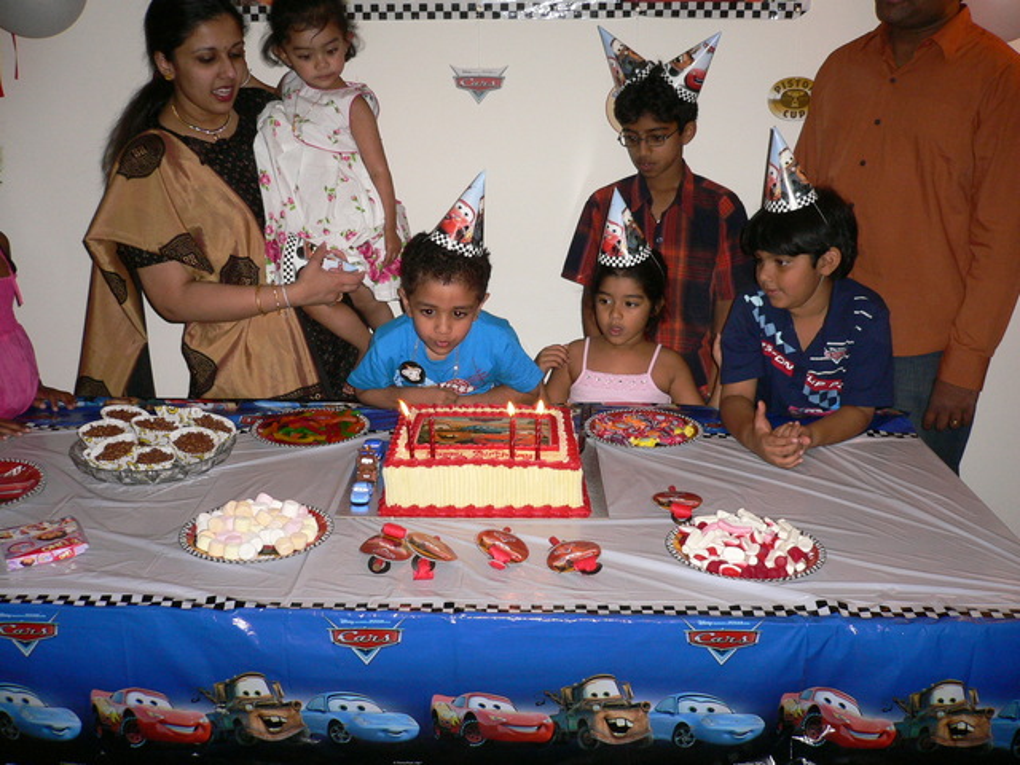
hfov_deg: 52.6
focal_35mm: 35
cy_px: 382
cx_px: 510
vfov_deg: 40.7
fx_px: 1031
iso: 150
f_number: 2.8
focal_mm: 5.8
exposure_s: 1/60
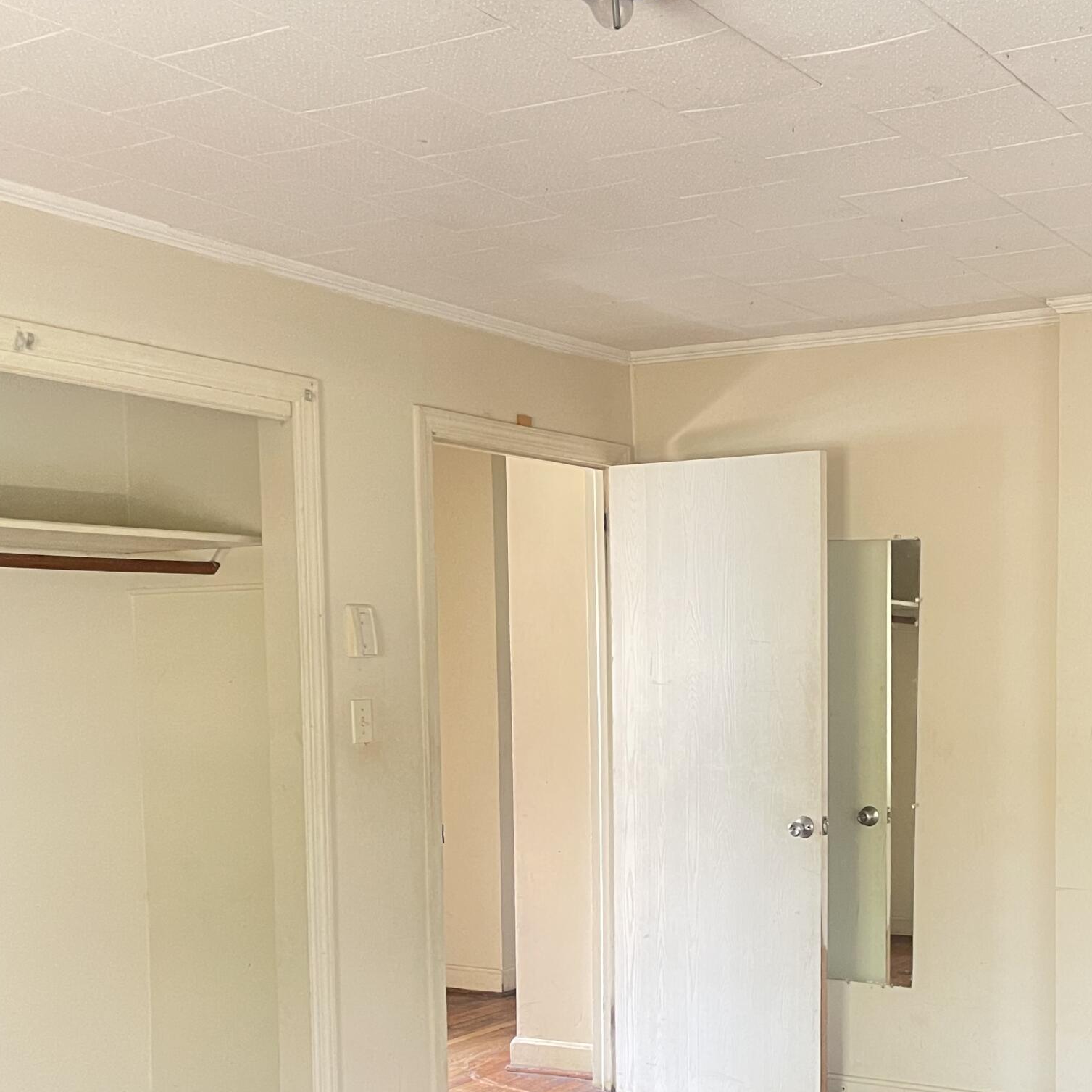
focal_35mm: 44
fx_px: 1570
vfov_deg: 37.5
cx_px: 872
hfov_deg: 37.0
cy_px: 812
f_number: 1.6
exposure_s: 1/43
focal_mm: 5.1
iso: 500
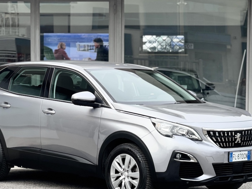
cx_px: 113
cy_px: 130
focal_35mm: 99
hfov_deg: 19.8
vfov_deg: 14.9
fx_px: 720
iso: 20
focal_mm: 7.5
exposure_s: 1/121
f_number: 2.2
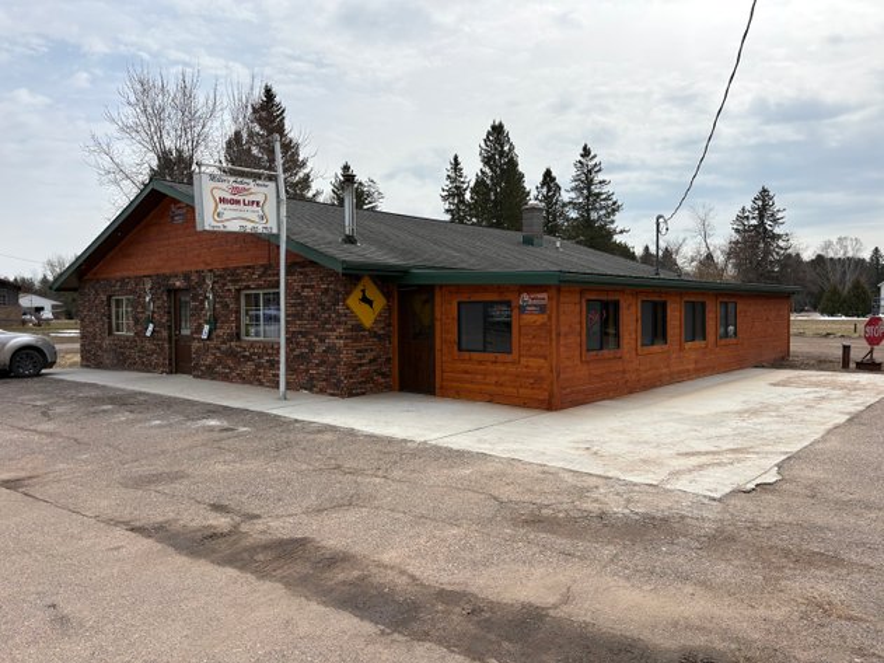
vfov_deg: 53.0
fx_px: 664
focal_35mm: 26
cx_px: 442
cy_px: 332
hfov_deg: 67.3
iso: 50
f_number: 1.6
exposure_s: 1/4950
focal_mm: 5.96
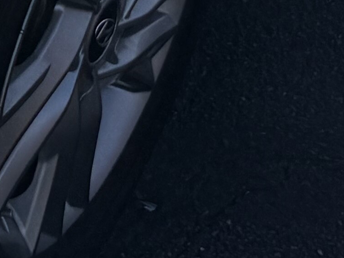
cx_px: -395
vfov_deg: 7.4
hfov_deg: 9.9
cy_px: -446
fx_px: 1809
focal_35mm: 182
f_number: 1.78
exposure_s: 1/14286
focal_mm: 6.76
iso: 80
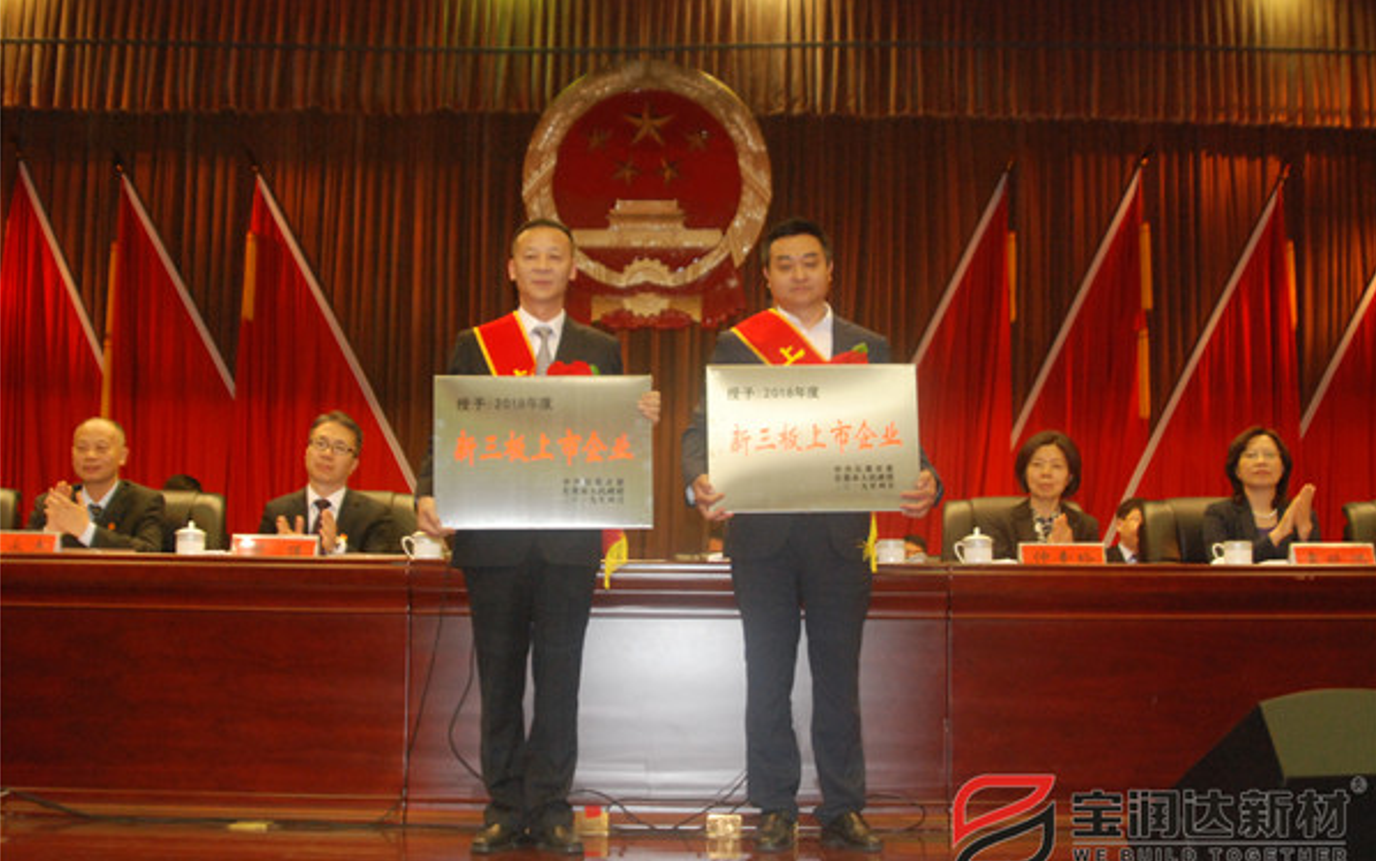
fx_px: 1613
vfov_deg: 29.9
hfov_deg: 46.2
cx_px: 688
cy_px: 420
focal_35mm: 43
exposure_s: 1/60
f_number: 5
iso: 1000
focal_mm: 28
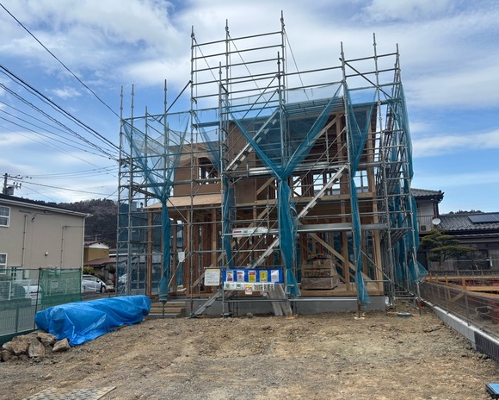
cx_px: 256
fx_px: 414
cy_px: 203
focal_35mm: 28
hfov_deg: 62.2
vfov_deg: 51.5
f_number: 1.6
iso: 50
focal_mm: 5.96
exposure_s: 1/2288
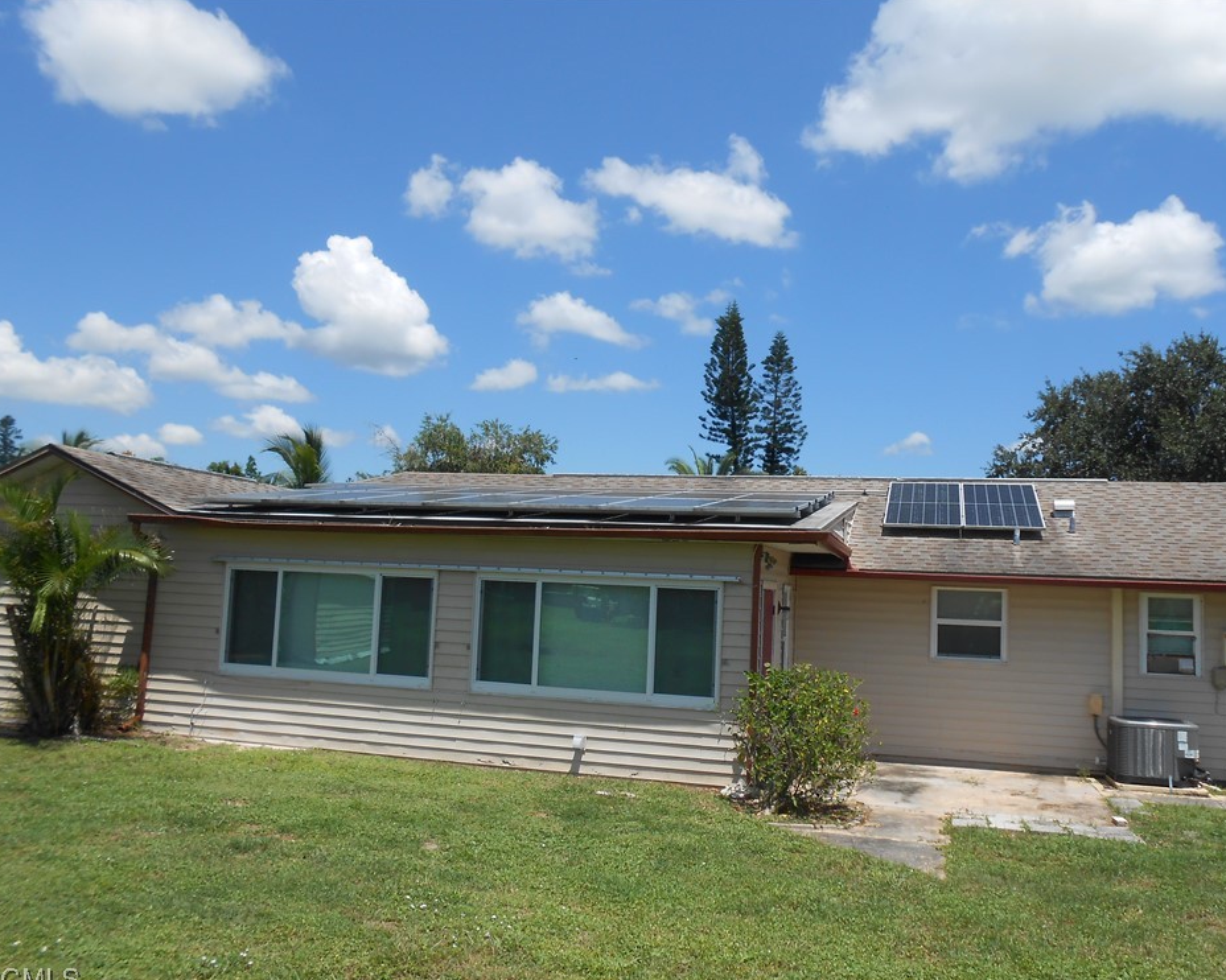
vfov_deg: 51.5
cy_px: 502
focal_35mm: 28
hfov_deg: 62.2
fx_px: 1016
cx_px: 630
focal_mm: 4.6
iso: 80
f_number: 3.5
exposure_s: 1/1250
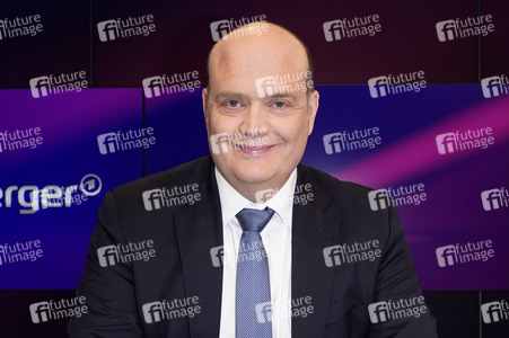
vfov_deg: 42.3
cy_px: 169
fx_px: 438
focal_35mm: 31
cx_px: 254
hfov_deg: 60.3
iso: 2000
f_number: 5.6
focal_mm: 31
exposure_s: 1/160
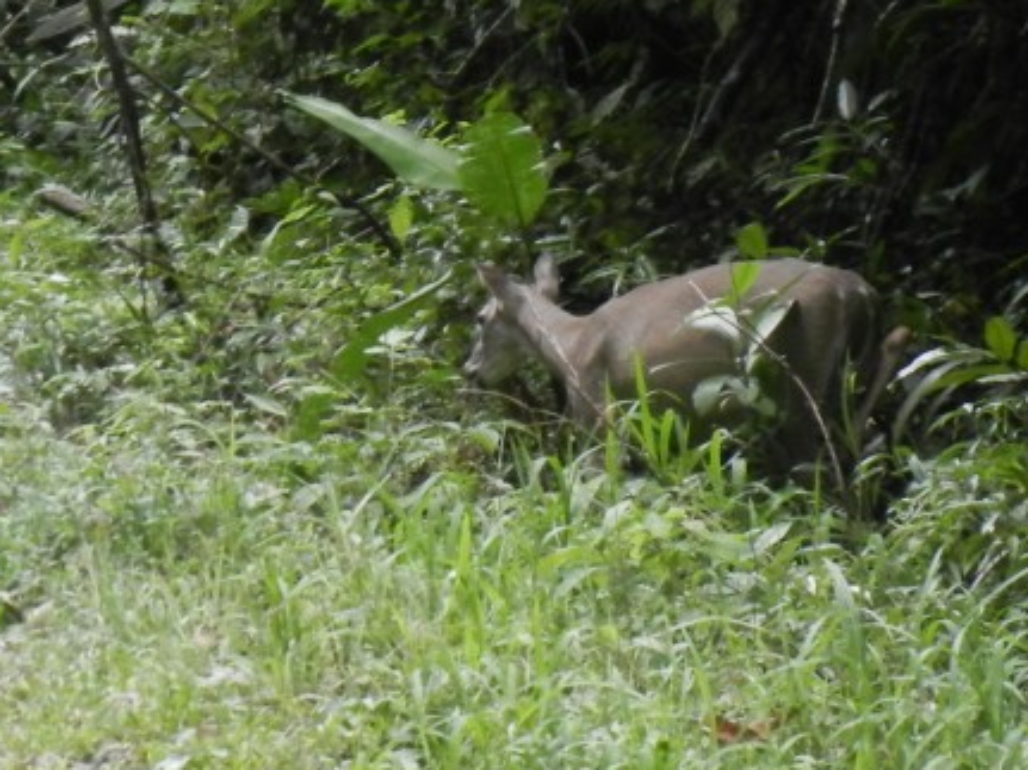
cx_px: 694
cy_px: 417
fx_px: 9382
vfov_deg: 4.7
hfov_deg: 6.3
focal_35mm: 316
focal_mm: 24
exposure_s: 1/14.3
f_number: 4.6
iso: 200
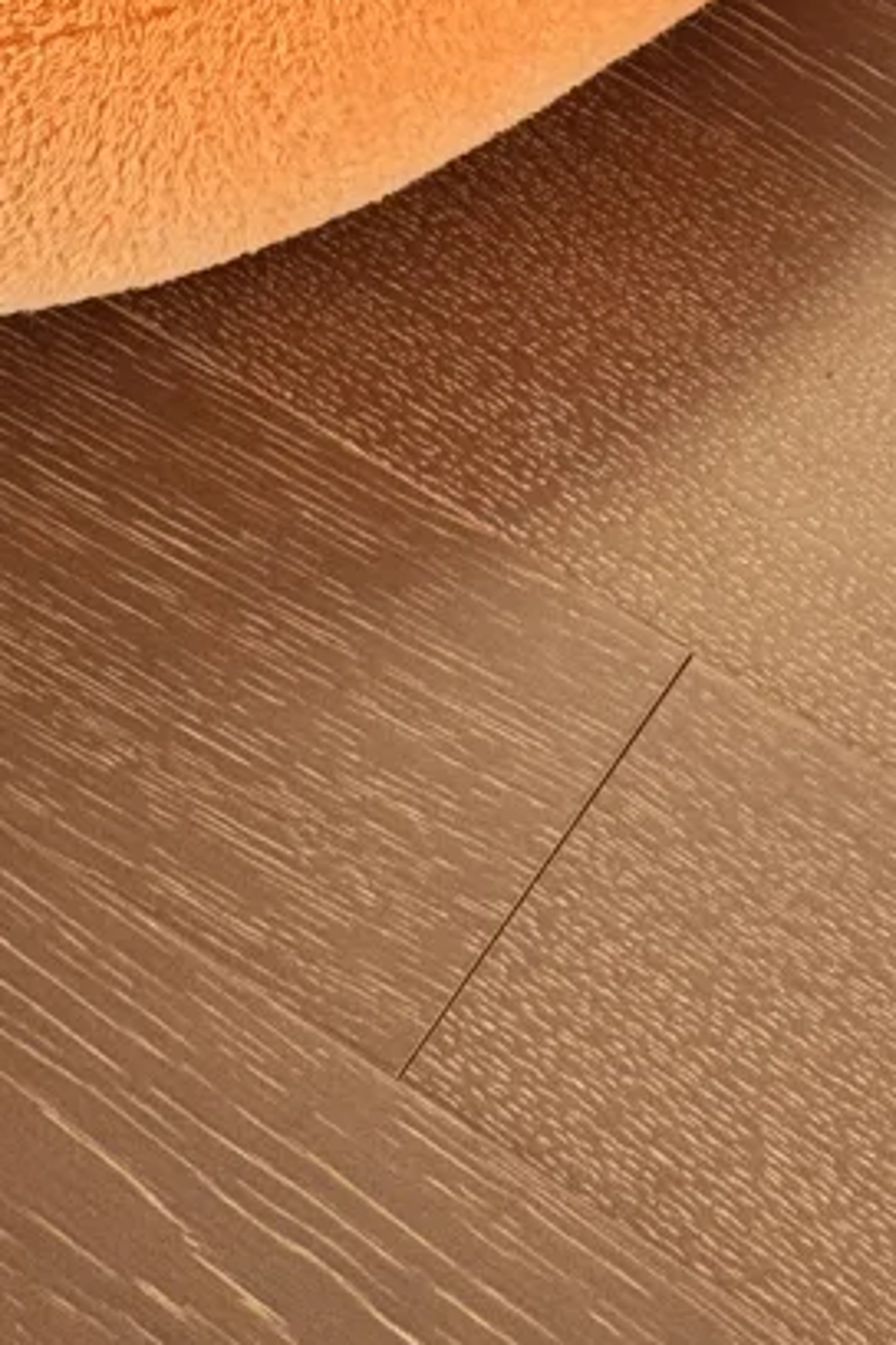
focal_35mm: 176
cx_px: 26
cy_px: -841
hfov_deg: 7.8
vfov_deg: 11.1
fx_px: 6570
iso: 100
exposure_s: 1/94
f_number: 1.78
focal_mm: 6.76
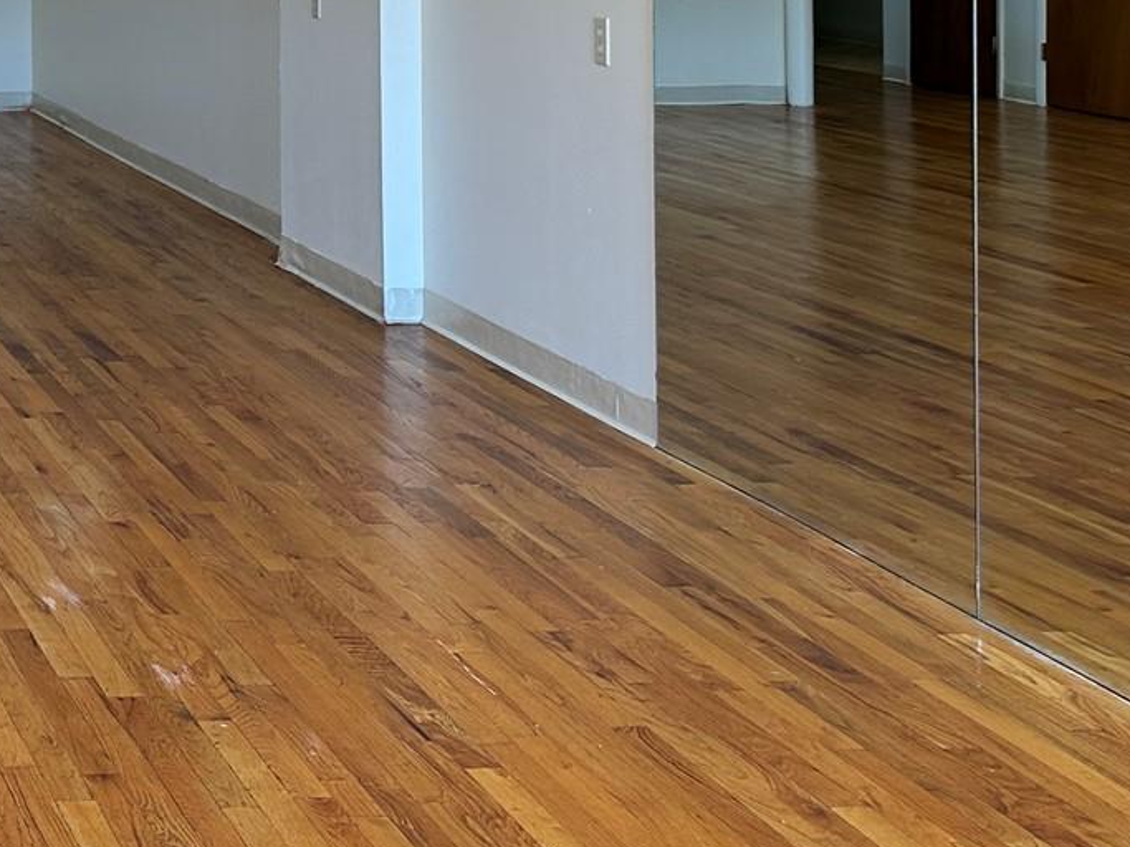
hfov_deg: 23.8
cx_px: -341
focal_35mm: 72
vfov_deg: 19.2
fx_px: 2350
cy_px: -175
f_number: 1.78
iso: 64
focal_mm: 6.86
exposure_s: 1/156
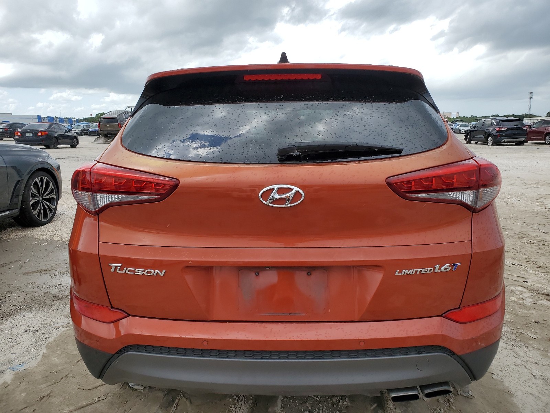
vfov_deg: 53.1
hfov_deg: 67.3
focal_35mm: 26
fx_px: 413
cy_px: 206
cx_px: 275
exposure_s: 1/833
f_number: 1.5
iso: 50
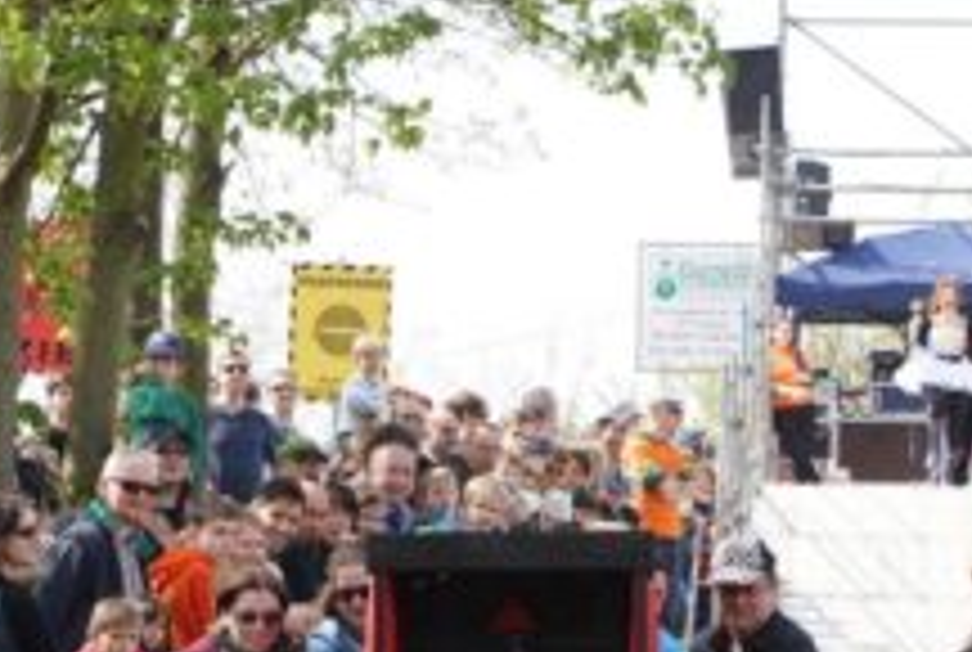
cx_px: 486
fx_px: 5628
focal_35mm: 208
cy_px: 744
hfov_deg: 9.9
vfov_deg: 6.6
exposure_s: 1/80
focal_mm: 50
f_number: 8
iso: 100
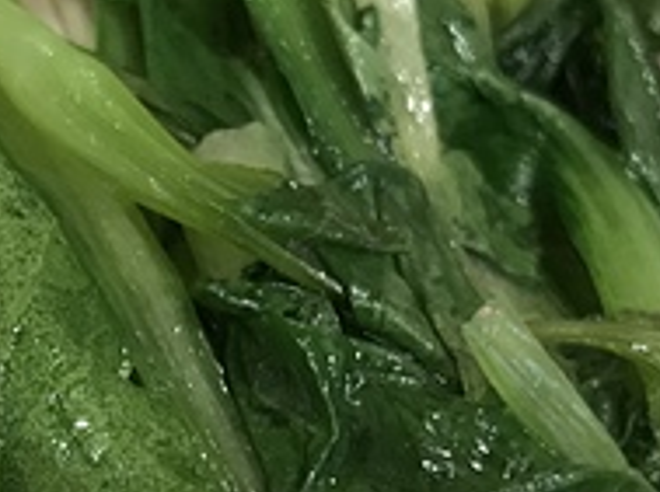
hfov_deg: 20.2
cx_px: 31
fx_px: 1808
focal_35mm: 95
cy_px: 548
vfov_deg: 15.1
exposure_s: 1/20
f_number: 1.8
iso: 40
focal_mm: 3.99
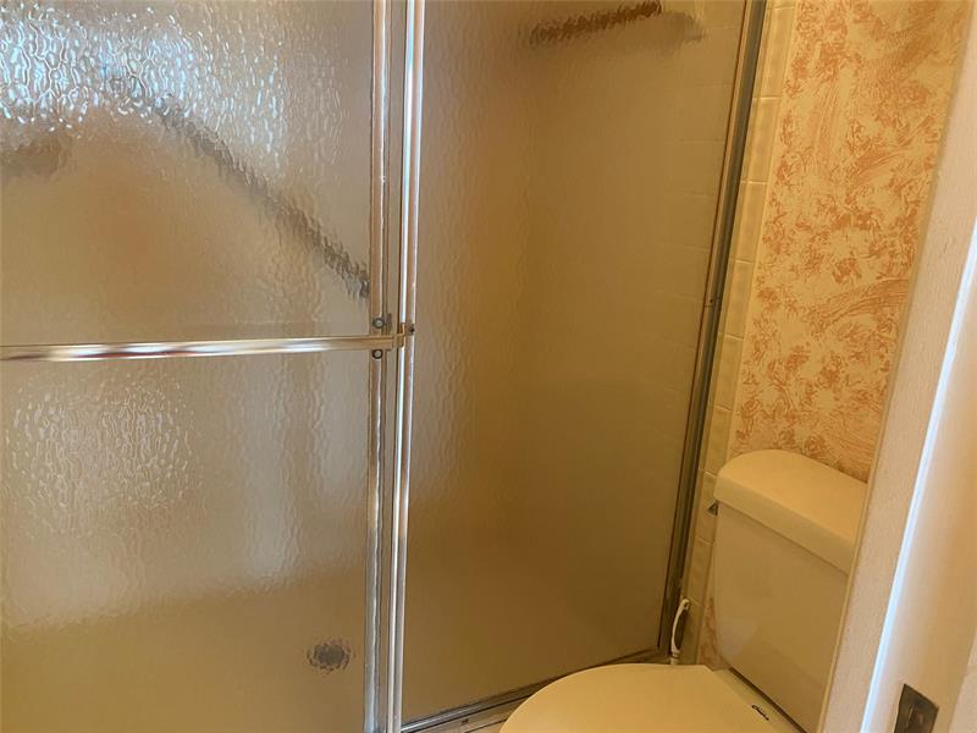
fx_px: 734
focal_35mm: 26
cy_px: 366
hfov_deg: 67.3
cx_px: 488
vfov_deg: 53.1
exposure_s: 1/60
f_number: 1.8
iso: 250
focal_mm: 4.25
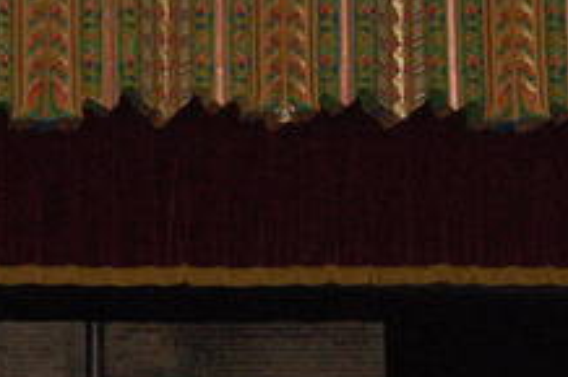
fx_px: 2633
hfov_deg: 12.3
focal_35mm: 167
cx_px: 237
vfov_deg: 8.2
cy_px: 109
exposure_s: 1/60
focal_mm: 38
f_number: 4.8
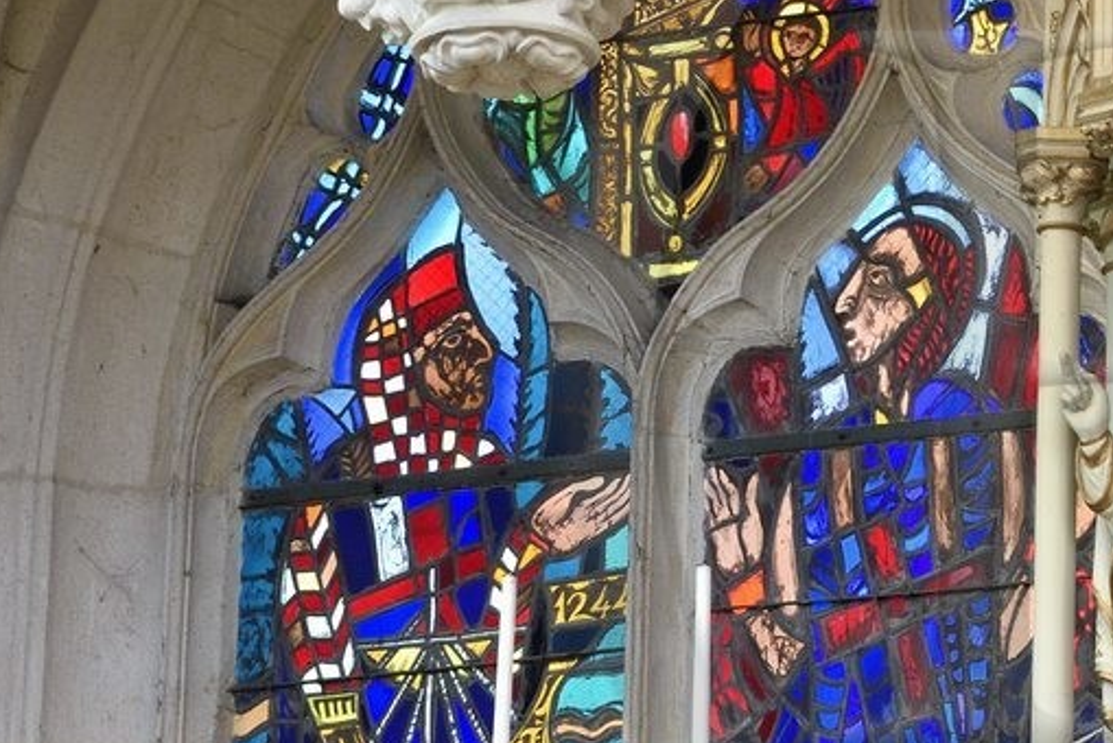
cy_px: 390
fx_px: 5444
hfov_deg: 11.4
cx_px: 1458
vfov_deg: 7.8
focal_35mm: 176
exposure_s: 1/10
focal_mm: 56
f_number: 11
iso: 800
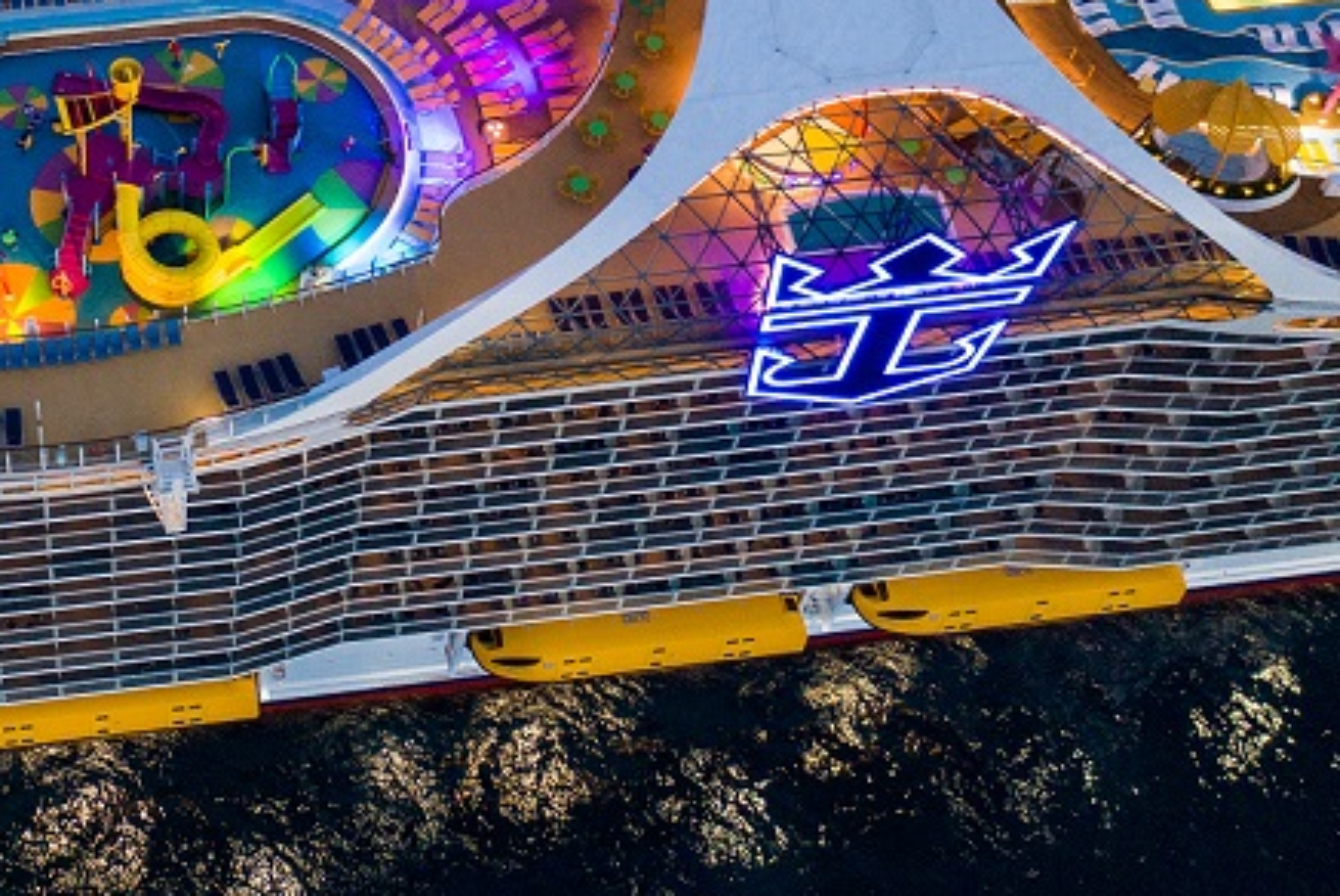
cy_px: -37
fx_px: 2346
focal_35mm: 63
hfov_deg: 30.5
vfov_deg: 20.8
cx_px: 132
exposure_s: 1/25
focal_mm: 10.26
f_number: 2.8
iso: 400
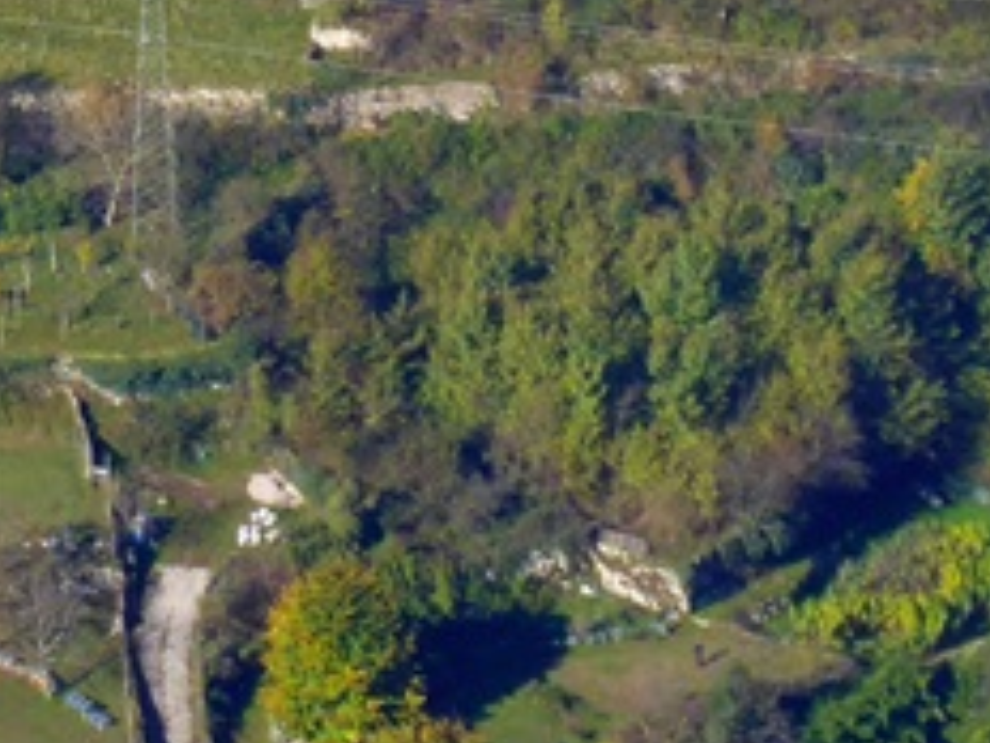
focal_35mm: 1197
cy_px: 13
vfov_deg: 1.2
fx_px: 34234
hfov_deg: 1.7
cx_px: -414
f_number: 6
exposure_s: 1/320
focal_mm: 62.1
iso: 160
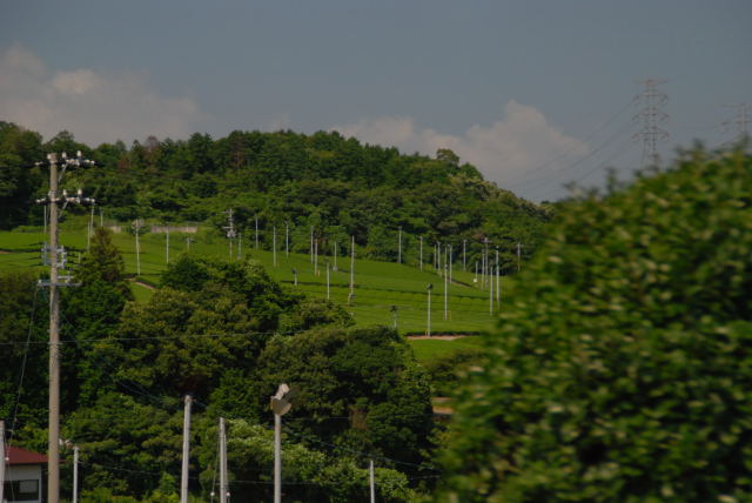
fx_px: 3293
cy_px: 252
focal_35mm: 158
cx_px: 376
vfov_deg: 8.7
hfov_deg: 13.0
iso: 640
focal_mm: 105
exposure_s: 1/1000
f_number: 6
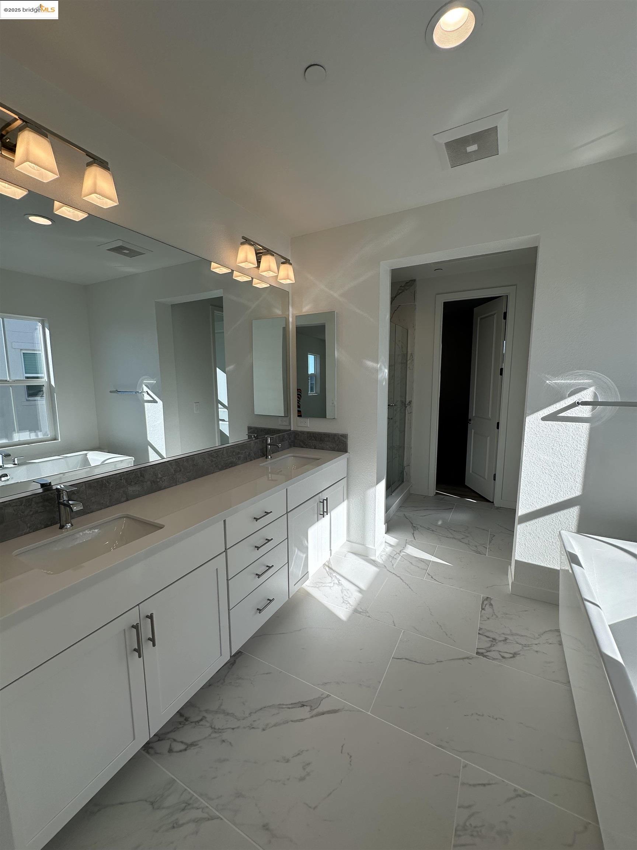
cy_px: 425
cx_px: 318
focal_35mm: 14
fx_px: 344
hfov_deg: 85.7
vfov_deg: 102.1
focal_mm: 2.22
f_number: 2.2
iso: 50
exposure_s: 1/861
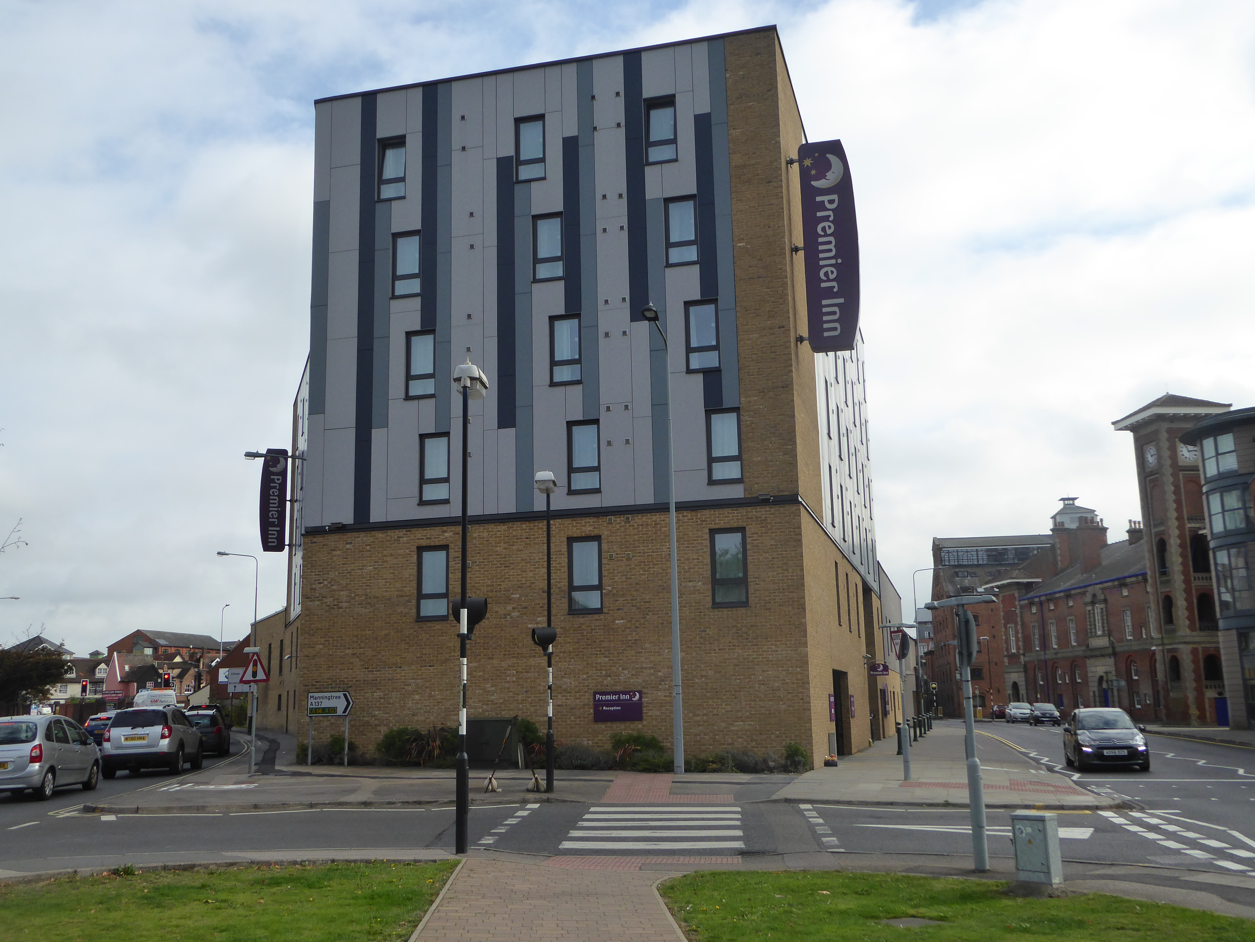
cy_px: 471
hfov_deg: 54.0
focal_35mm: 34
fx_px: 1233
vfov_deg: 41.8
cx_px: 628
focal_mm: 5.8
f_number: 3.6
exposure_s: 1/1000
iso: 160
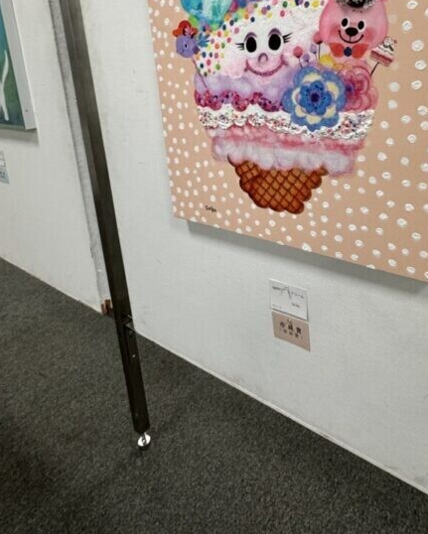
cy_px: 161
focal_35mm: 26
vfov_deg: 63.6
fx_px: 411
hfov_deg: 54.2
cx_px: 272
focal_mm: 2.22
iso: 200
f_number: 2.2
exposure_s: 1/60
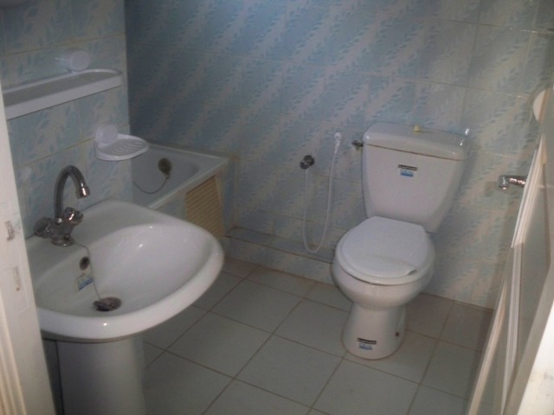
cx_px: 277
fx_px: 560
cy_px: 208
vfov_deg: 40.7
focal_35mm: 35
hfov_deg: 52.6
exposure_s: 1/60
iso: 400
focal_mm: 6.3
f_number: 3.1
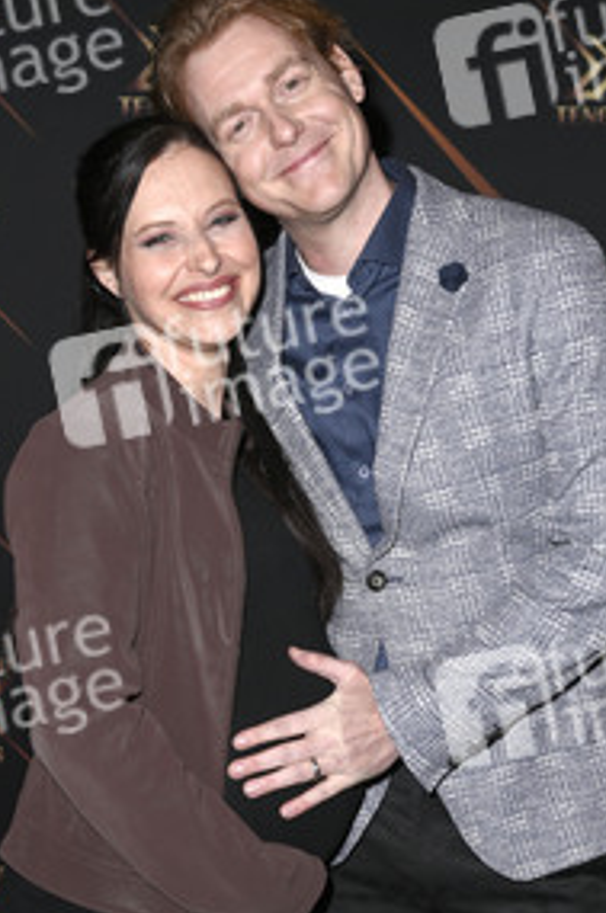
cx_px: 308
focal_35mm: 73
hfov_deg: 18.6
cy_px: 532
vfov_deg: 27.7
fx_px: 1850
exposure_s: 1/200
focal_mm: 52
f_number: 5
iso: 125
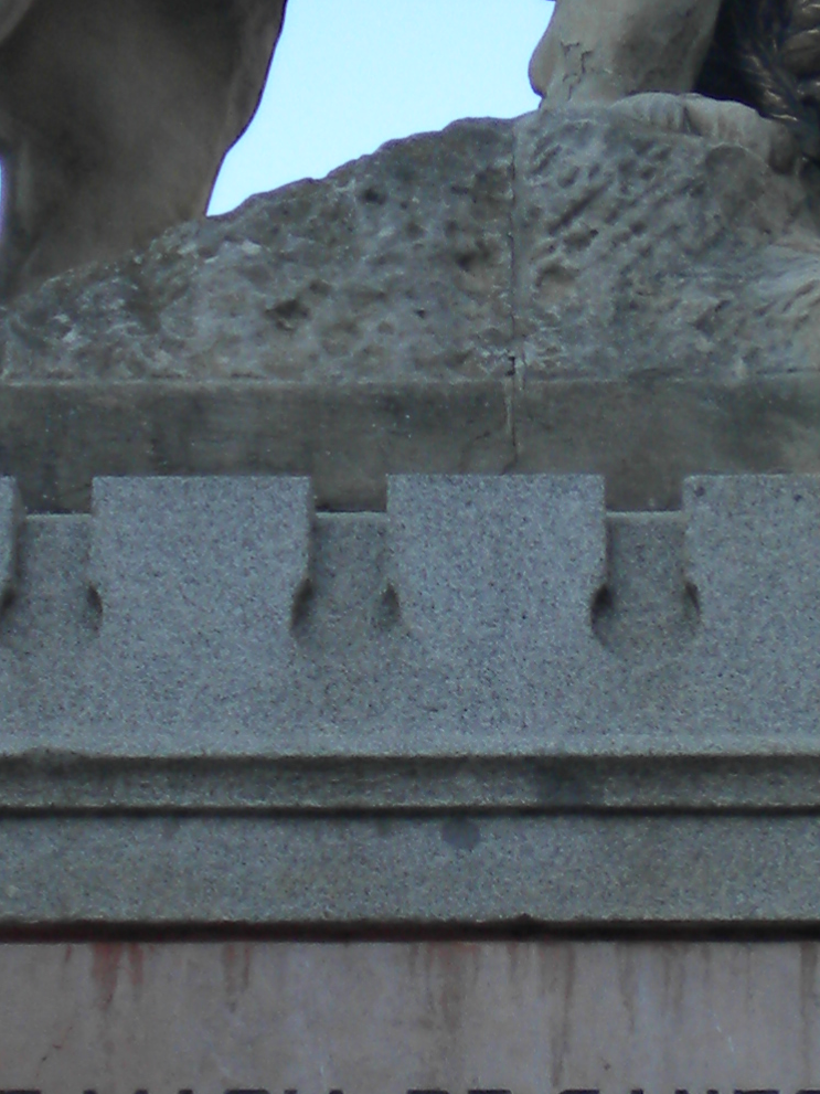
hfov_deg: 9.8
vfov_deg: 13.1
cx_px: 493
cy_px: 684
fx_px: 4770
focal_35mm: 151
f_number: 3.5
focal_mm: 7.4
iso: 80
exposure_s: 1/102
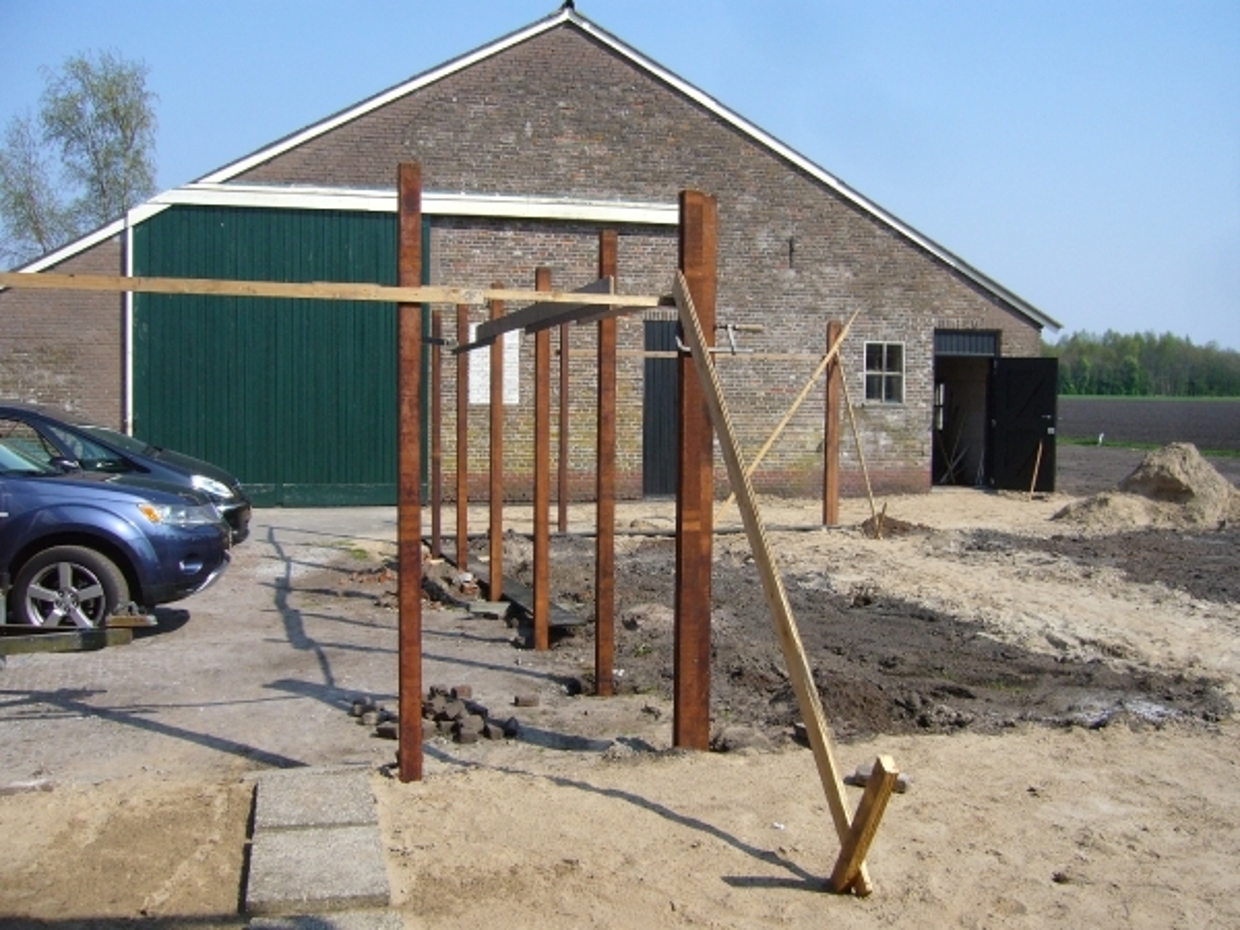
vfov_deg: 40.7
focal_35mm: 35
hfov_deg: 52.6
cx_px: 620
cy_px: 465
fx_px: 1254
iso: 100
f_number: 5.6
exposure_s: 1/400
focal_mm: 5.8
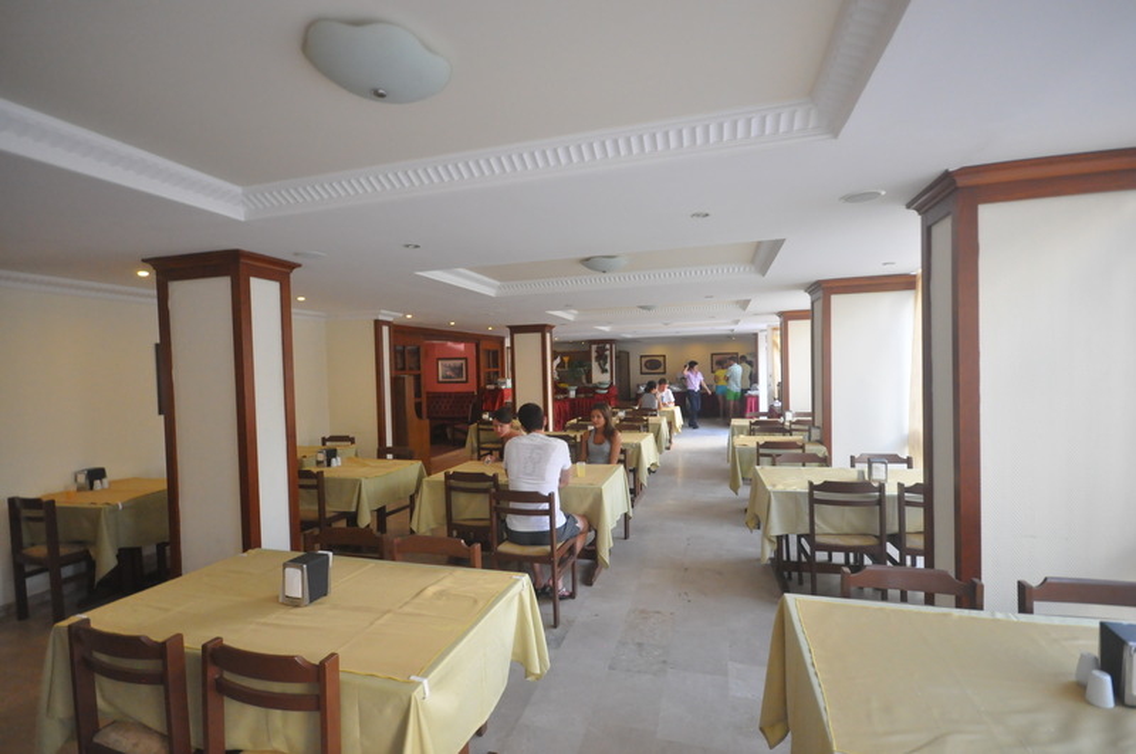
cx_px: 568
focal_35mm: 16
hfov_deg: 95.1
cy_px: 377
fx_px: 520
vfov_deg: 71.9
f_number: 5
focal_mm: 11
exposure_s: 1/100
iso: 2000
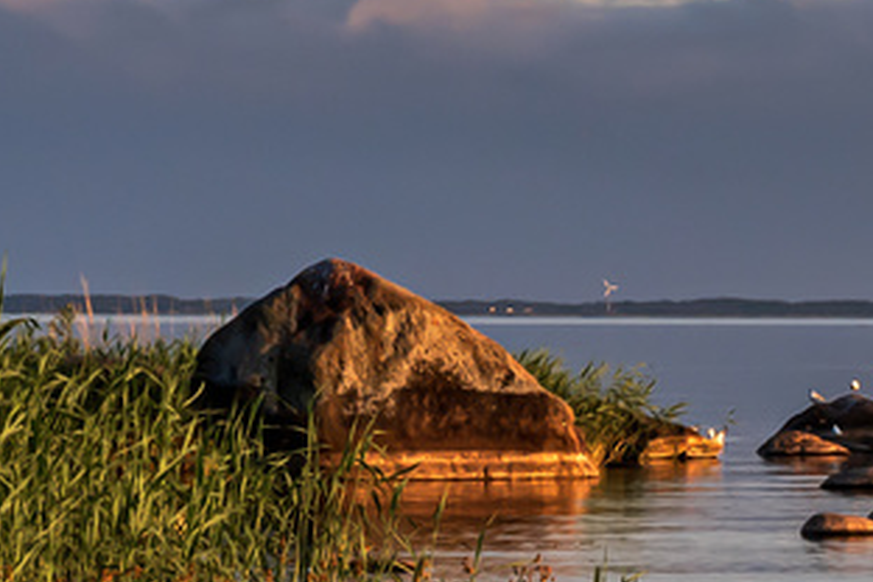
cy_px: 436
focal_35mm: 337
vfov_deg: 4.1
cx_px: 1600
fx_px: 8172
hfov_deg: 6.0
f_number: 16
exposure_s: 1/60
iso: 200
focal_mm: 50
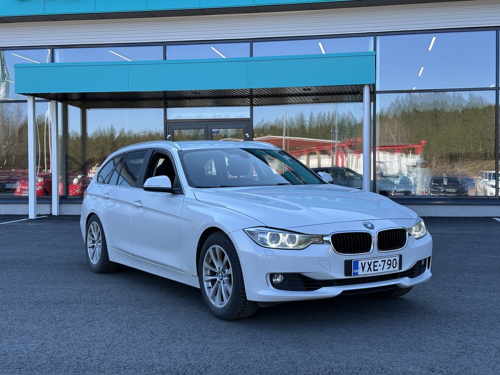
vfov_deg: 30.3
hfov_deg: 39.7
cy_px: 188
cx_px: 250
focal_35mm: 48
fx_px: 693
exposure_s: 1/894
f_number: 1.78
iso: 64
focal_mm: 6.86
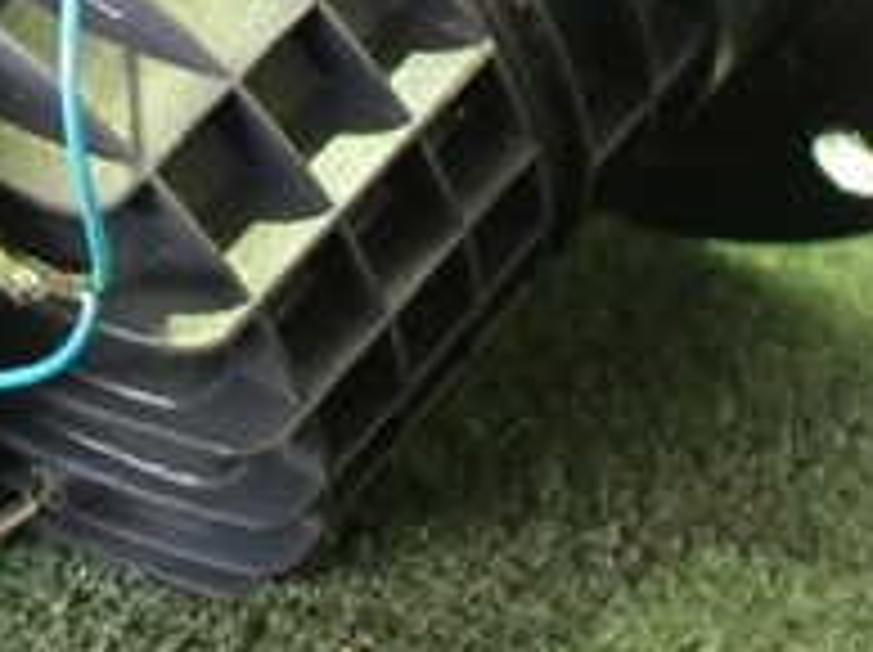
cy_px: -117
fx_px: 2343
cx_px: 158
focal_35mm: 93
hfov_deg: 20.8
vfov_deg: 15.3
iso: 1000
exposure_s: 1/30
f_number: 2.3
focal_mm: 5.4
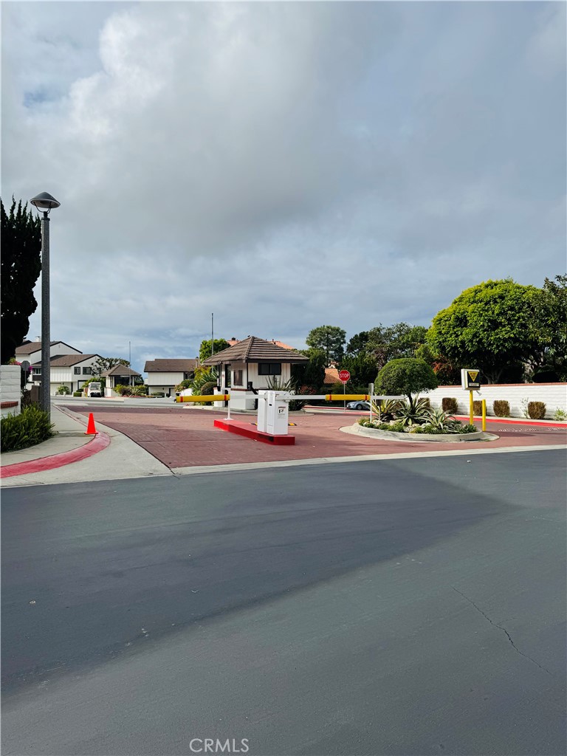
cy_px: 378
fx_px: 524
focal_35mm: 24
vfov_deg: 71.6
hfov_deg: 56.8
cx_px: 284
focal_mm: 6.76
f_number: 1.78
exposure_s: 1/9009
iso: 80
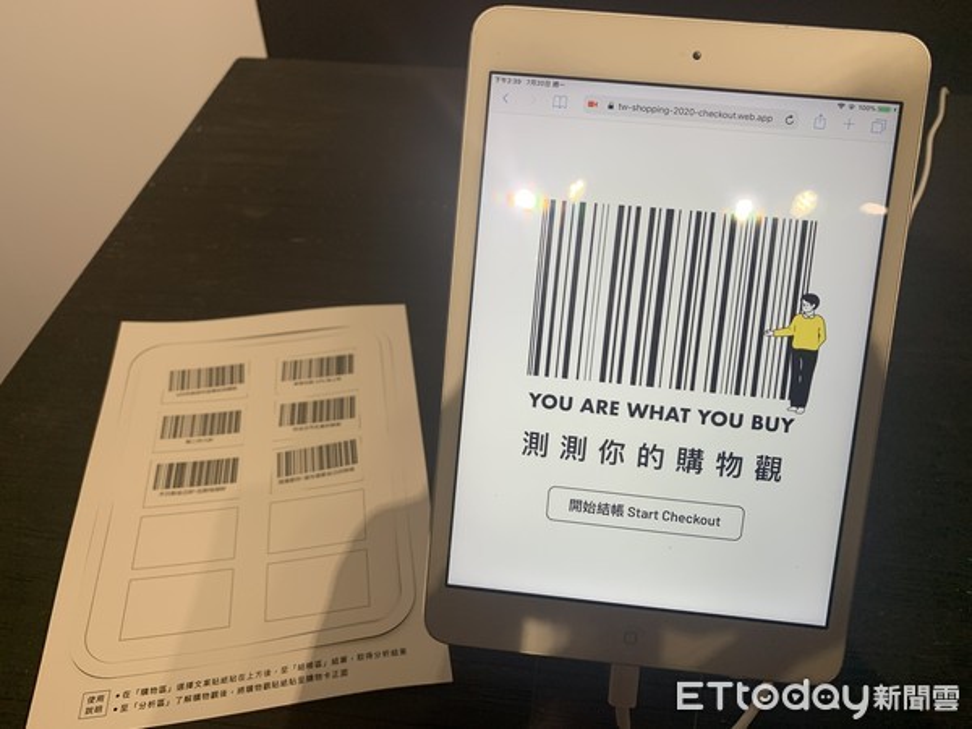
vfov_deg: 53.1
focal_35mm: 26
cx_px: 486
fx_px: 730
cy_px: 364
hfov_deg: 67.3
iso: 50
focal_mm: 4.25
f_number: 1.8
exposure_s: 1/120
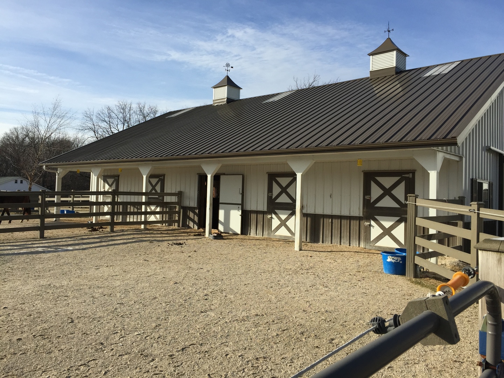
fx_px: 422
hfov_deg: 61.7
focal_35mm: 29
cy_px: 189
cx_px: 252
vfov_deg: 48.2
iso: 32
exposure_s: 1/1980
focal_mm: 4.15
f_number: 2.2
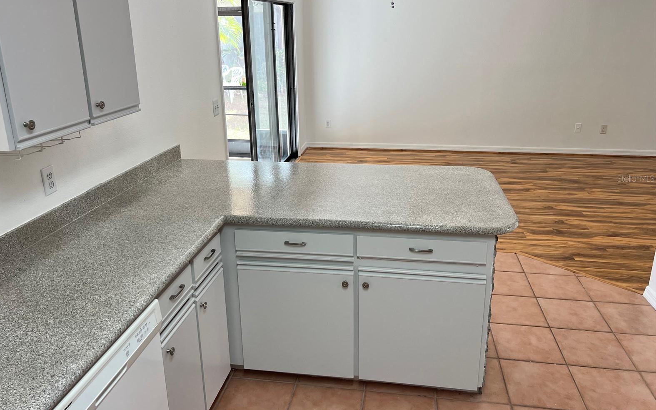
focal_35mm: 28
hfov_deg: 66.5
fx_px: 501
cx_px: 323
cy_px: 178
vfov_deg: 44.4
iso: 100
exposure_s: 1/120
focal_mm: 5.7
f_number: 1.5
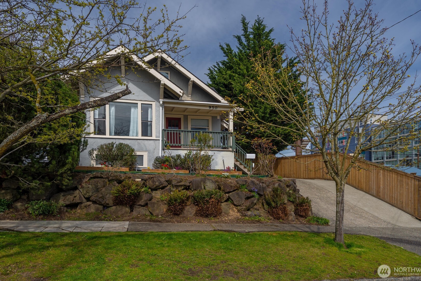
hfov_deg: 81.1
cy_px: 134
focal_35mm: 21
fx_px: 246
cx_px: 220
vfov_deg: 59.5
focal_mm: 20
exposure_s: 1/200
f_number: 7.1
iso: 80
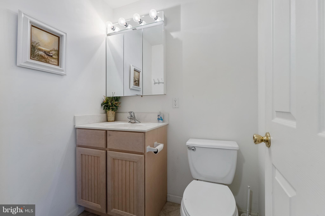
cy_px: 108
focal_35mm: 16
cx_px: 162
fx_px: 144
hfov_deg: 96.7
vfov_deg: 73.7
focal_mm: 16
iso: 400
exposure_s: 1/20
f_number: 7.1
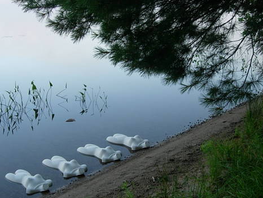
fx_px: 403
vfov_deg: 27.5
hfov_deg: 36.2
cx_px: 129
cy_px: 115
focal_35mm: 53
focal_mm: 7.8
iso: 64
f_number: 2.8
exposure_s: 1/157
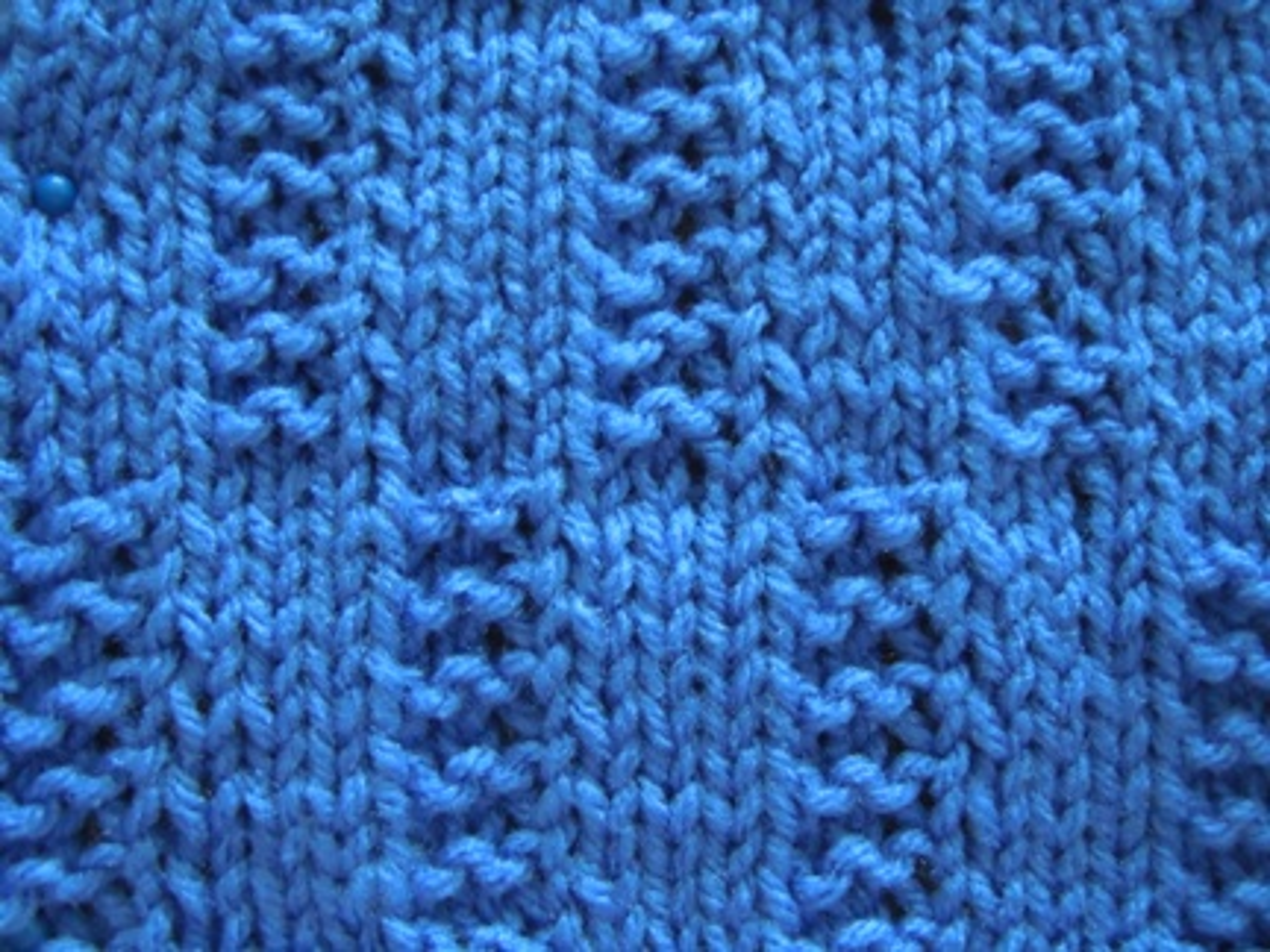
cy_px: 476
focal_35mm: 45
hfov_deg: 42.1
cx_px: 635
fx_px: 1651
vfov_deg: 32.2
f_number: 3.8
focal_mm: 8.1
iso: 800
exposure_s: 1/6
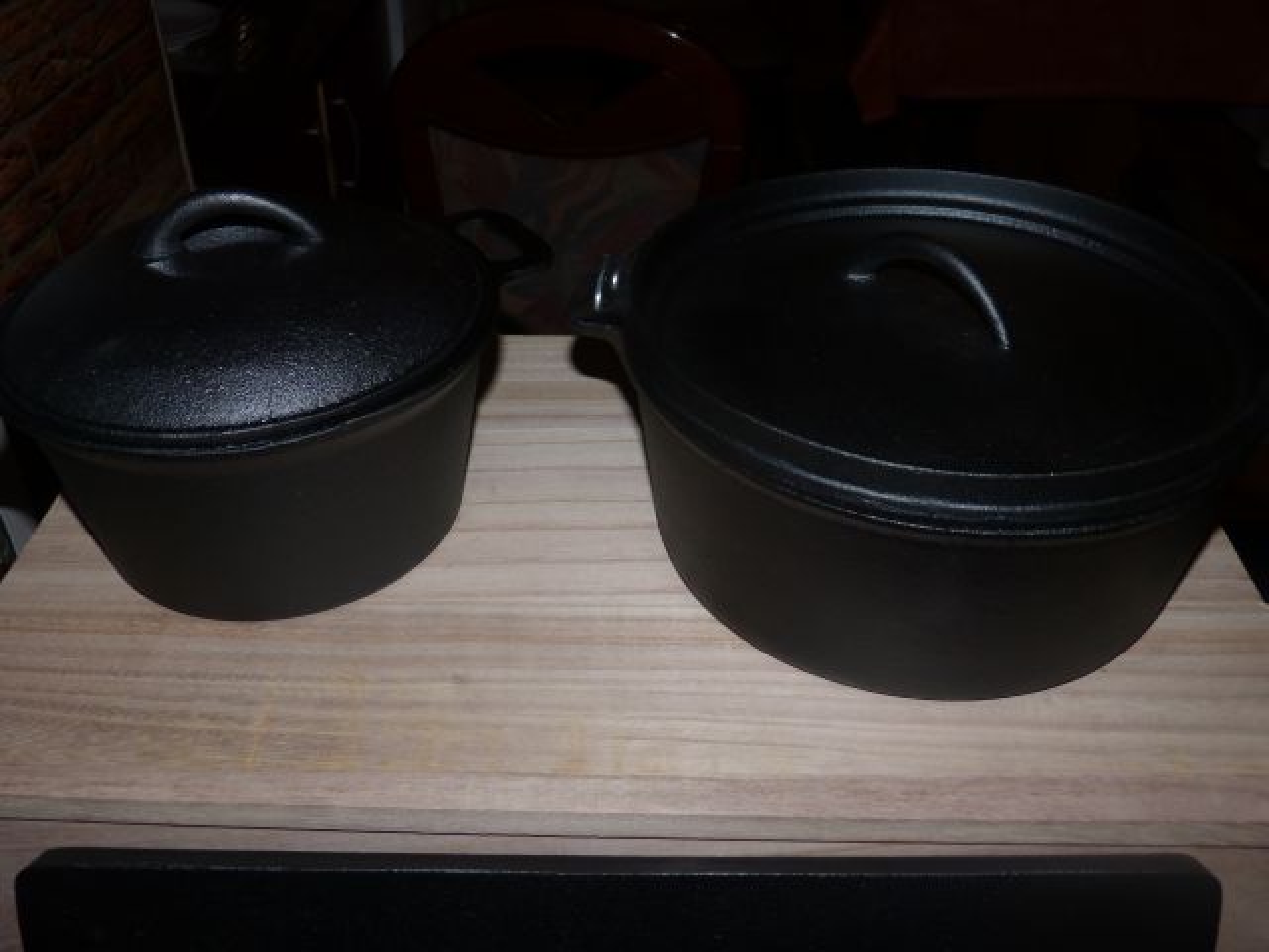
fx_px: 1210
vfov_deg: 42.9
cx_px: 634
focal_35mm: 33
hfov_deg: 55.4
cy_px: 476
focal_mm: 5.9
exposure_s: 1/60
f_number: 3
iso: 100
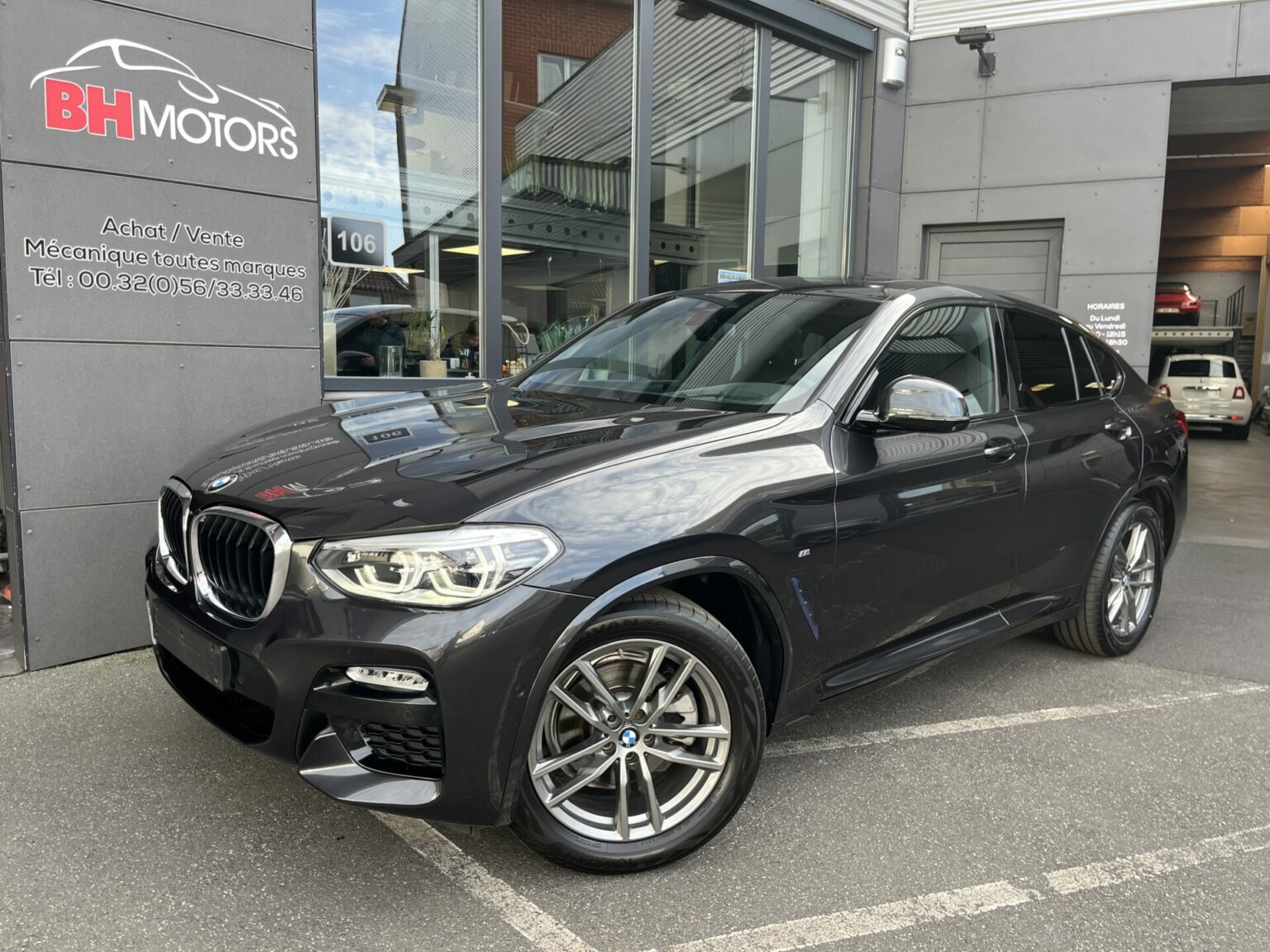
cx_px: 635
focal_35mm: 26
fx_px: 954
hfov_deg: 67.3
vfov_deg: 53.1
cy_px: 476
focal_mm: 5.1
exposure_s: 1/271
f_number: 1.6
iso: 40
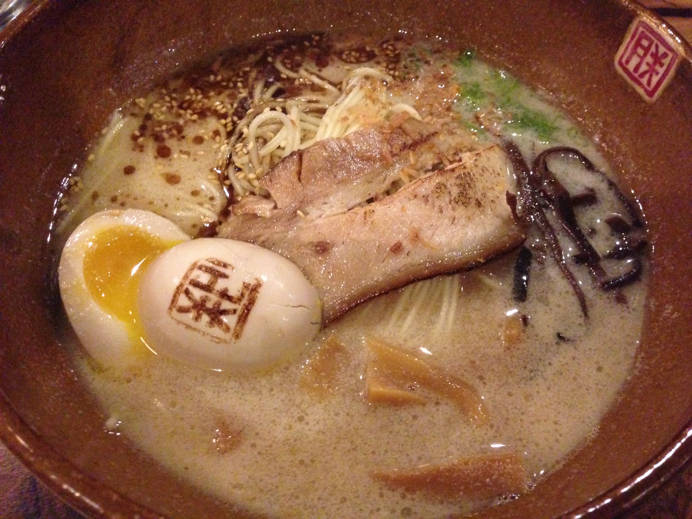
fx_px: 660
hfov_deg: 55.4
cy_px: 260
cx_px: 346
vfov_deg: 42.9
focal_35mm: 33
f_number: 2.4
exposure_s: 1/15
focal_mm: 4.12
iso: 800
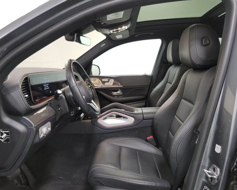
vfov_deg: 54.9
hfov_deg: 66.0
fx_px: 182
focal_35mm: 26
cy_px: 98
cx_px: 115
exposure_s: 1/59
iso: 562
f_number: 1.8
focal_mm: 6.7
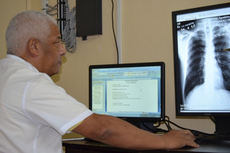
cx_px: 115
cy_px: 76
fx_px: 527
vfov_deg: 16.6
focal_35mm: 82
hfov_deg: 24.6
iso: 640
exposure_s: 1/60
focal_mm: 55
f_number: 4
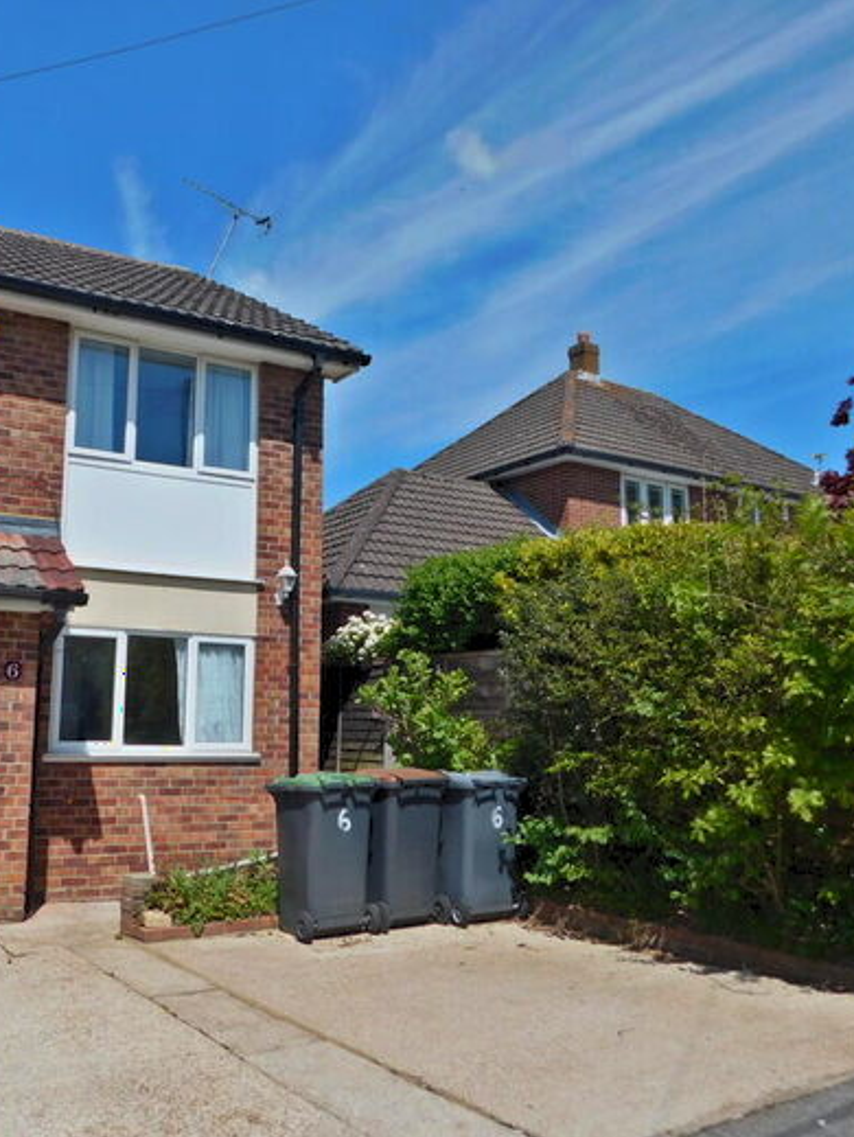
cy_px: 573
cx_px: 315
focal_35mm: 31
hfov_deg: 45.1
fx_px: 1018
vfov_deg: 58.3
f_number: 6
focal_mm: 4
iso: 125
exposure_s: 1/640
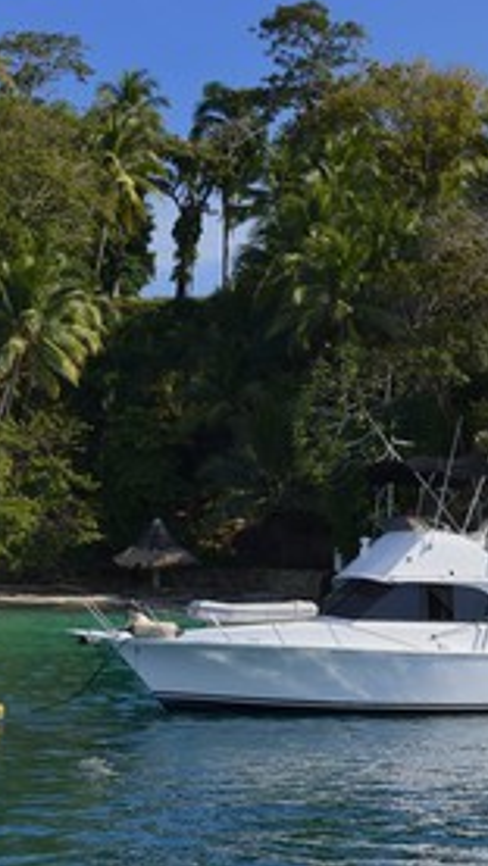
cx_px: 513
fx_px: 2551
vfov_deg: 19.3
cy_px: 431
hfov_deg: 10.8
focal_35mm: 111
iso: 100
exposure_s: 1/250
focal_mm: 70
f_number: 8
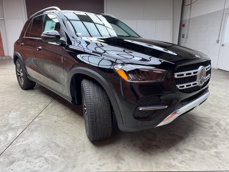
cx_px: 114
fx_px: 159
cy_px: 86
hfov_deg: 71.6
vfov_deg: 56.8
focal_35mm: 24
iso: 100
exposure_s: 1/120
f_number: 1.78
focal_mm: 6.76
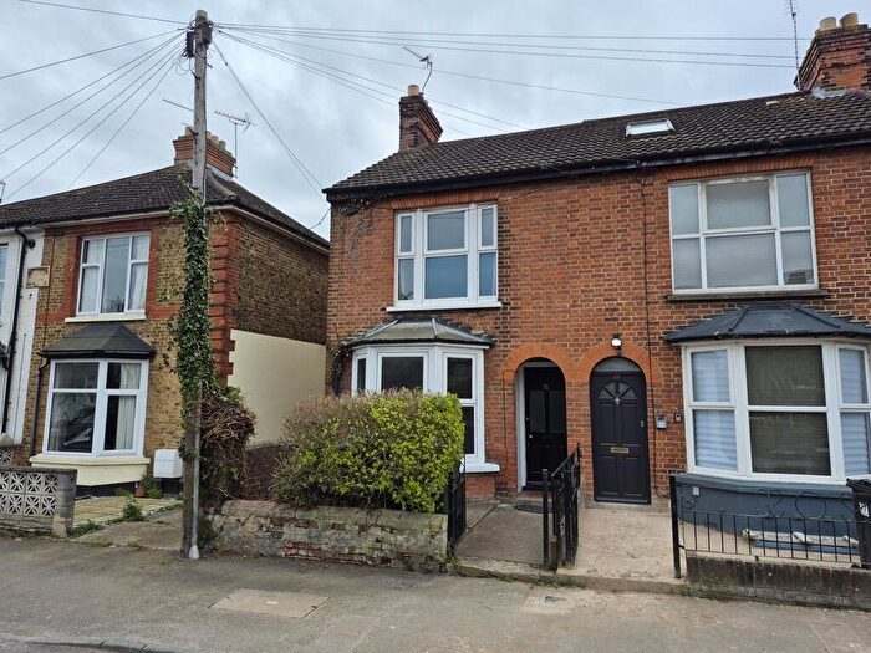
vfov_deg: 58.9
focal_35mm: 23
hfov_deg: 73.9
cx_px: 436
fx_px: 579
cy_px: 326
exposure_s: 1/1580
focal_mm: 5.4
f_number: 1.8
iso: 25
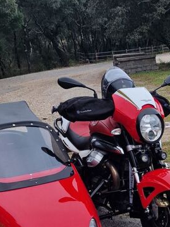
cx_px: 59
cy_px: 180
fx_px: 269
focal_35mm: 41
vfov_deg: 43.7
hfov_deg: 34.8
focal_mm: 6.4
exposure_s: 1/323
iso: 50
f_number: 1.8
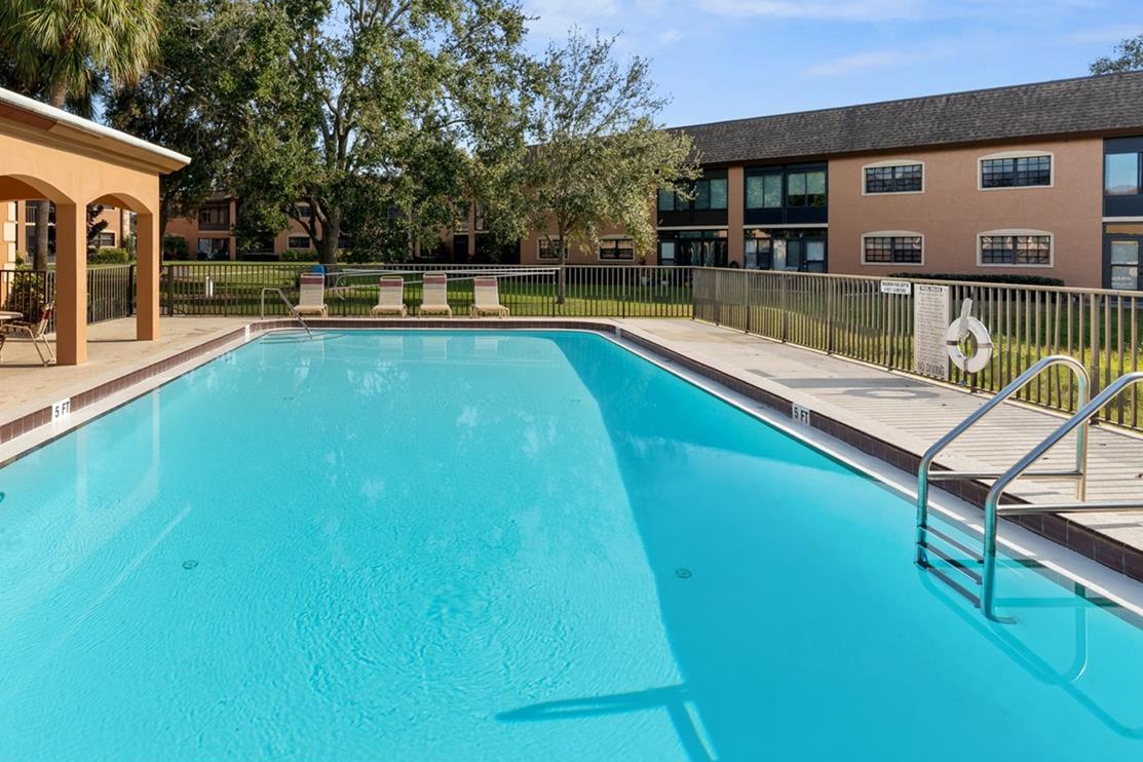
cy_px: 267
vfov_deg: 54.2
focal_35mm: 23
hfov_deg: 74.6
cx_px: 419
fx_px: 730
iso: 250
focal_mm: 16
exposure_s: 1/60
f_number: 9
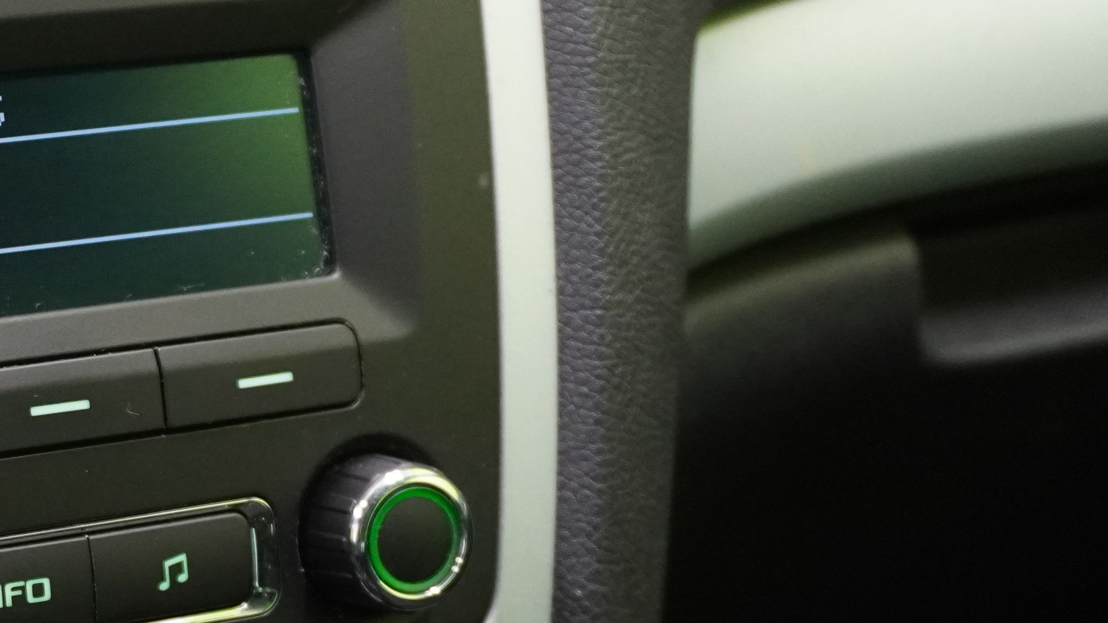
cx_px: -316
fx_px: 2743
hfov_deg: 20.9
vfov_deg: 13.0
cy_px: 359
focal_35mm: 93
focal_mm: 23
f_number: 4
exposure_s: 1/40
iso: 2000
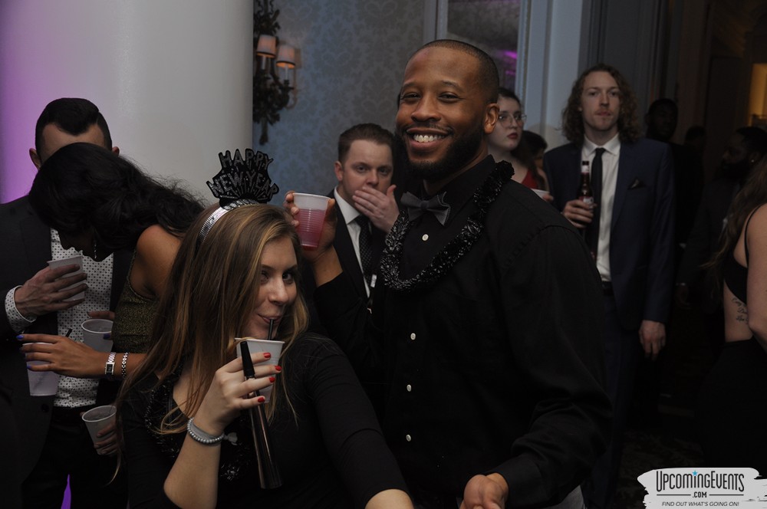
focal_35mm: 39
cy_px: 254
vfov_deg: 34.1
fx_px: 830
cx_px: 384
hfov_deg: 49.6
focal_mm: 26
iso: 400
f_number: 5
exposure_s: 1/60
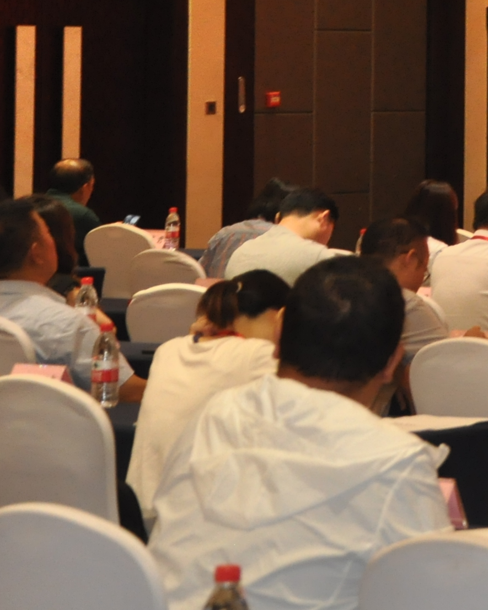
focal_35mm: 191
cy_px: -33
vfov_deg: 10.0
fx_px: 3444
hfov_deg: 7.6
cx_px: 1135
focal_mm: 35
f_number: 4.5
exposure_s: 1/60
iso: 800
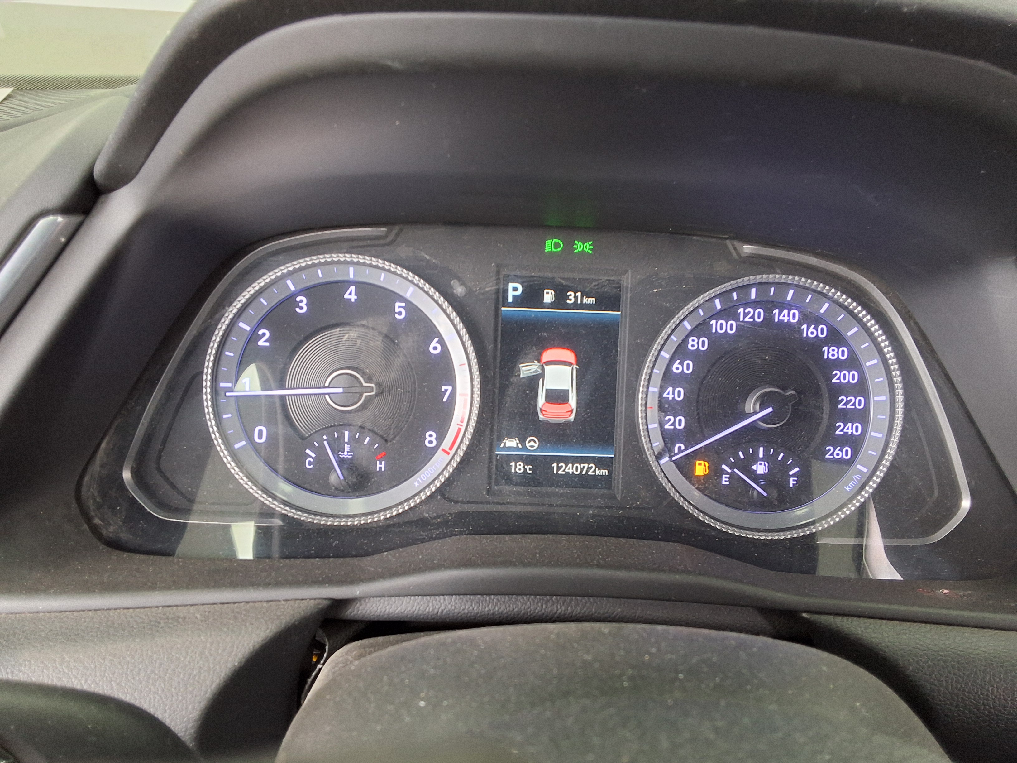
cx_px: 508
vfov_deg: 49.7
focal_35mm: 28
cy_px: 382
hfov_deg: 63.4
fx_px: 823
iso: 200
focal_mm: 2.91
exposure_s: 1/30
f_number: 1.9
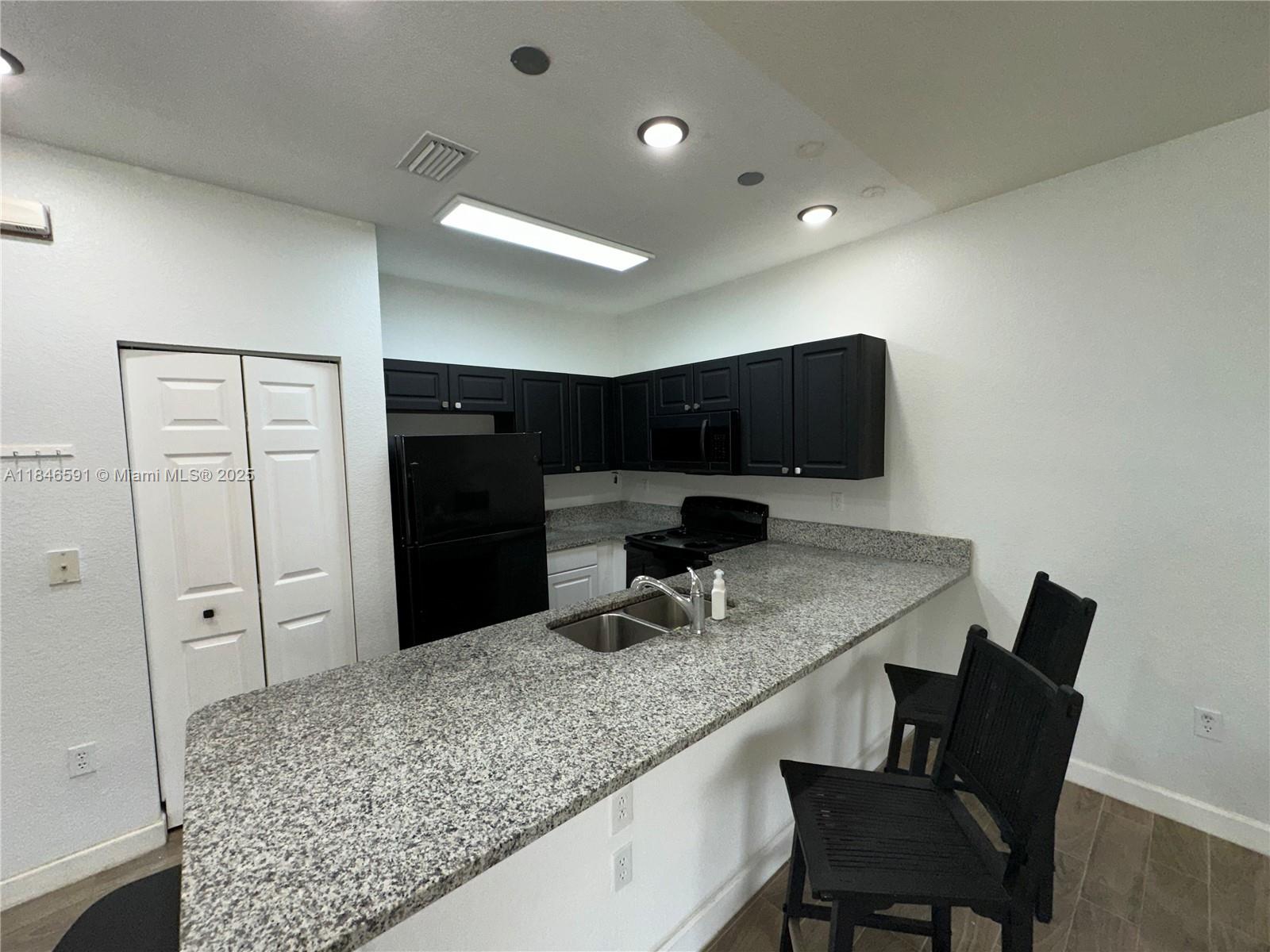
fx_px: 514
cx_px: 635
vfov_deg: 85.7
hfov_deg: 102.1
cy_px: 476
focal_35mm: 14
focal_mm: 2.22
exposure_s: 1/122
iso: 64
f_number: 2.2
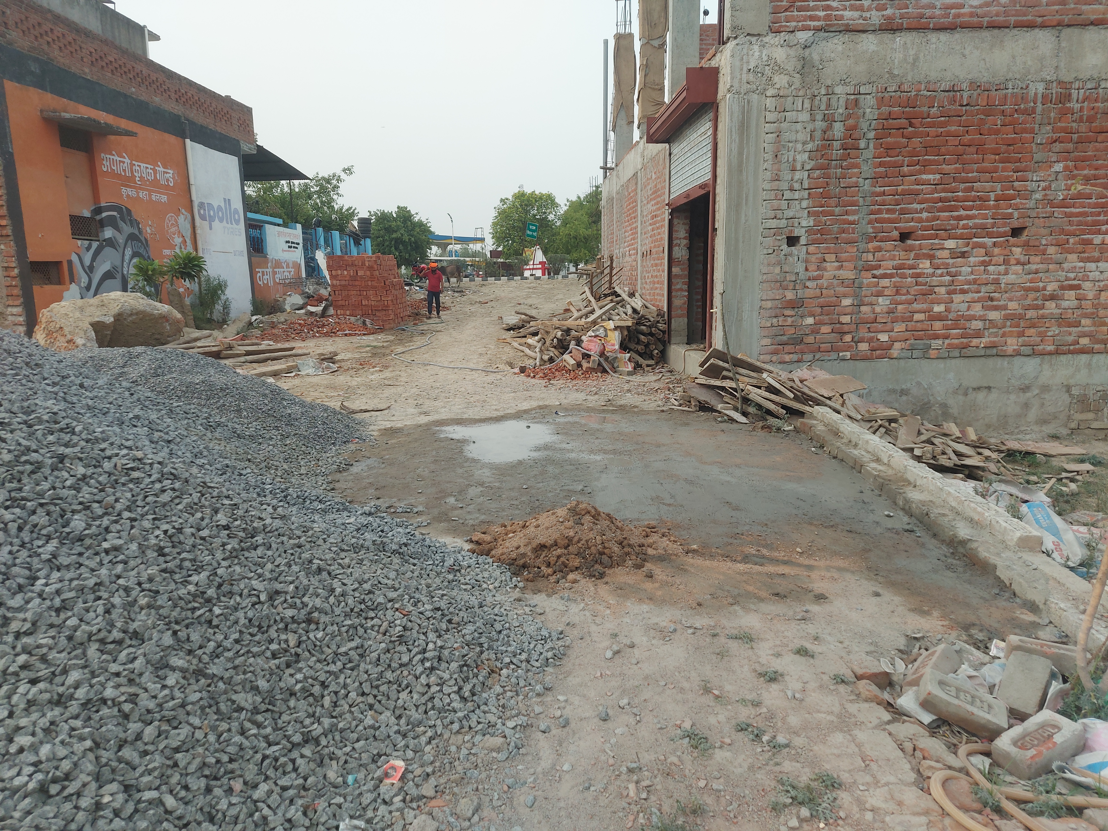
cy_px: 416
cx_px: 554
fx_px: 768
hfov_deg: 71.6
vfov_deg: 56.8
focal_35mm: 24
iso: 50
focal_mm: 5.23
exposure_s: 1/100
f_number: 1.8
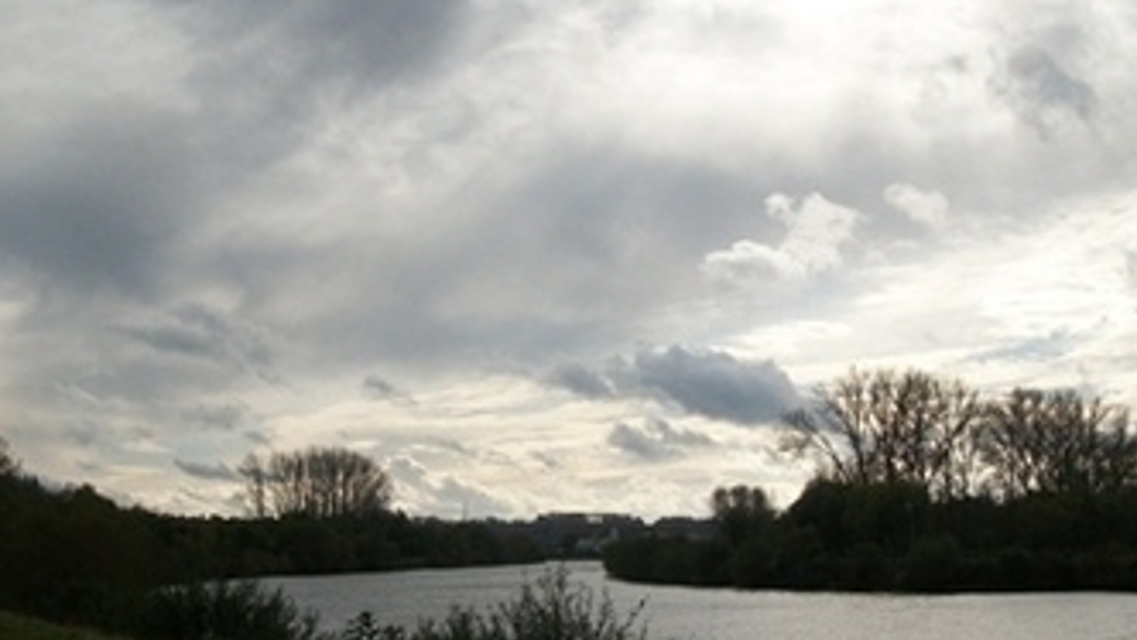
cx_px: 541
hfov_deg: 33.3
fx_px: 1900
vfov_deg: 19.1
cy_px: 404
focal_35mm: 63
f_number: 8.8
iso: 80
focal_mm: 5.7
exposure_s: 1/400
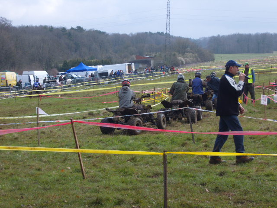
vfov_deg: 15.9
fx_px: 744
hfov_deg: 21.1
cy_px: 104
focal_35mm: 93
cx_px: 138
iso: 80
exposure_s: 1/500
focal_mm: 19.3
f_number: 4.8
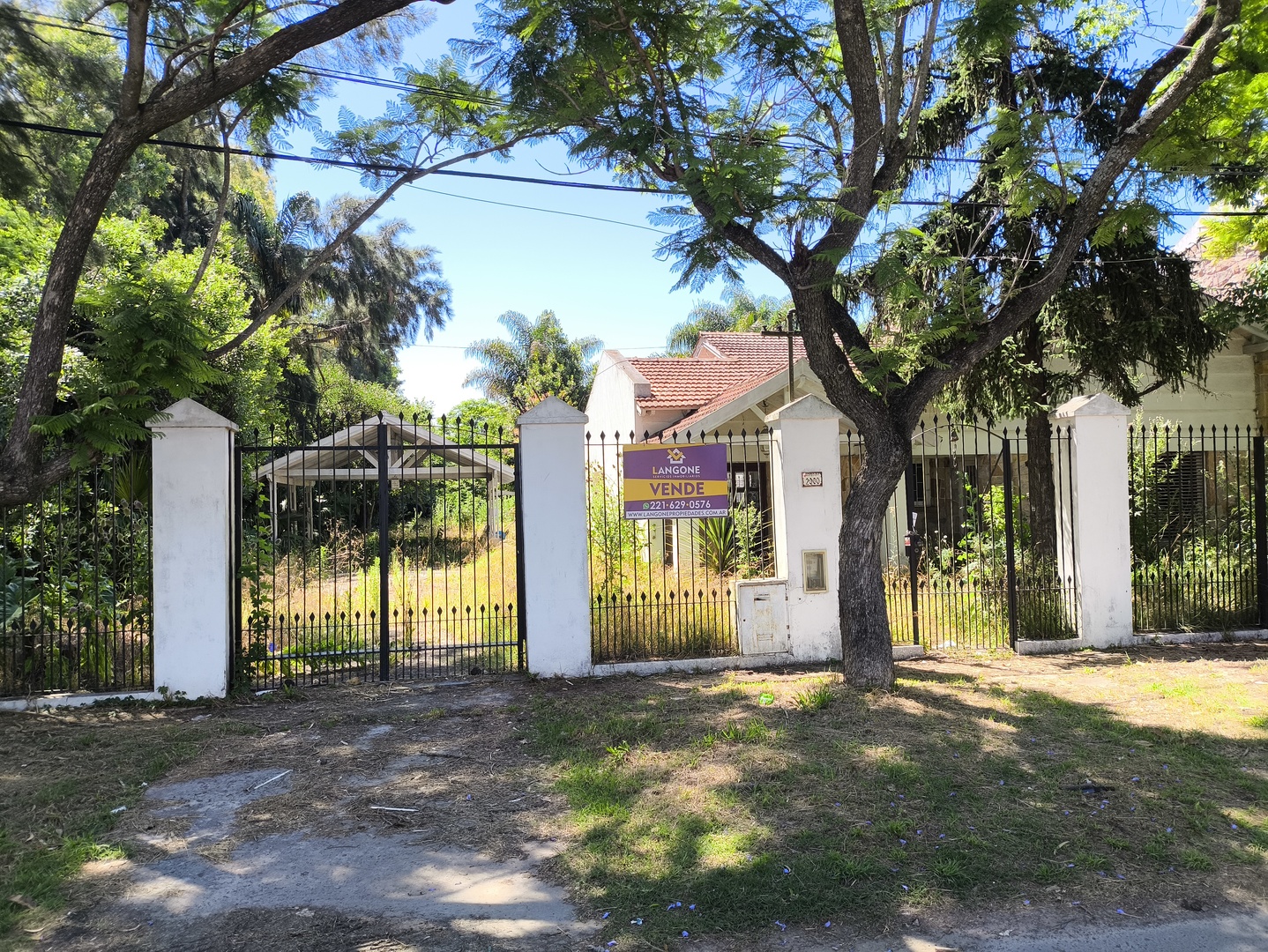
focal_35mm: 25
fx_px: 916
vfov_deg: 54.9
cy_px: 476
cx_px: 634
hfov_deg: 69.4
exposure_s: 1/403
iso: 50
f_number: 1.7
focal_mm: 4.71
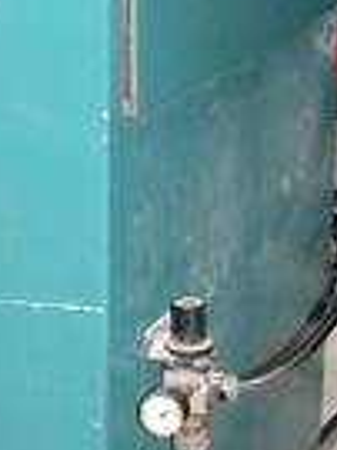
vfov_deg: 15.4
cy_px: 157
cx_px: -93
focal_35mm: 128
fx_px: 1664
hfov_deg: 11.3
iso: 200
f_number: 2.8
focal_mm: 6
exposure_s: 1/30
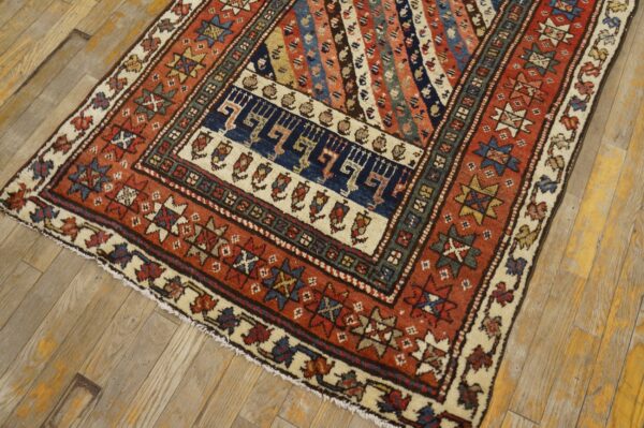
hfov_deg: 64.6
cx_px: 322
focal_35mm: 28
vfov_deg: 45.6
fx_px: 509
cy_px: 214
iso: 800
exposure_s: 1/60
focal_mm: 19
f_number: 4
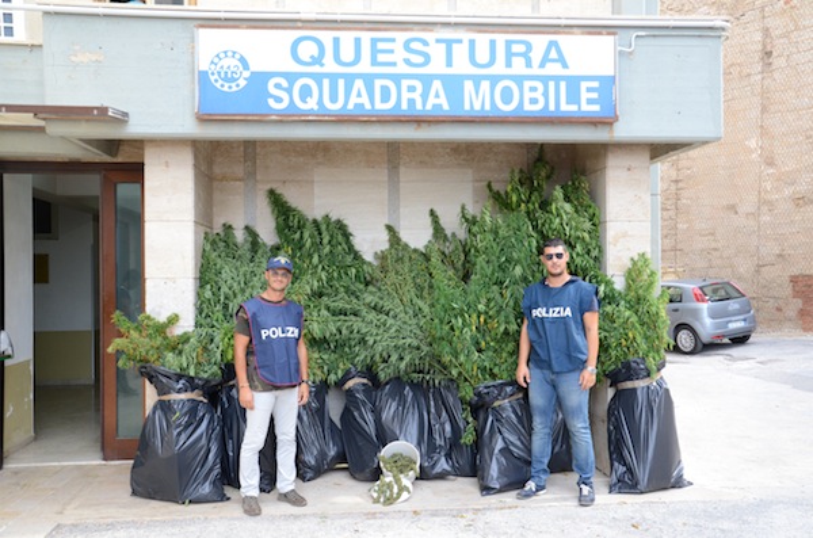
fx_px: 845
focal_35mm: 38
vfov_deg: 35.3
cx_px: 406
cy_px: 269
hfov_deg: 51.4
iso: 800
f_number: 7.1
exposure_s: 1/200
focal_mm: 25
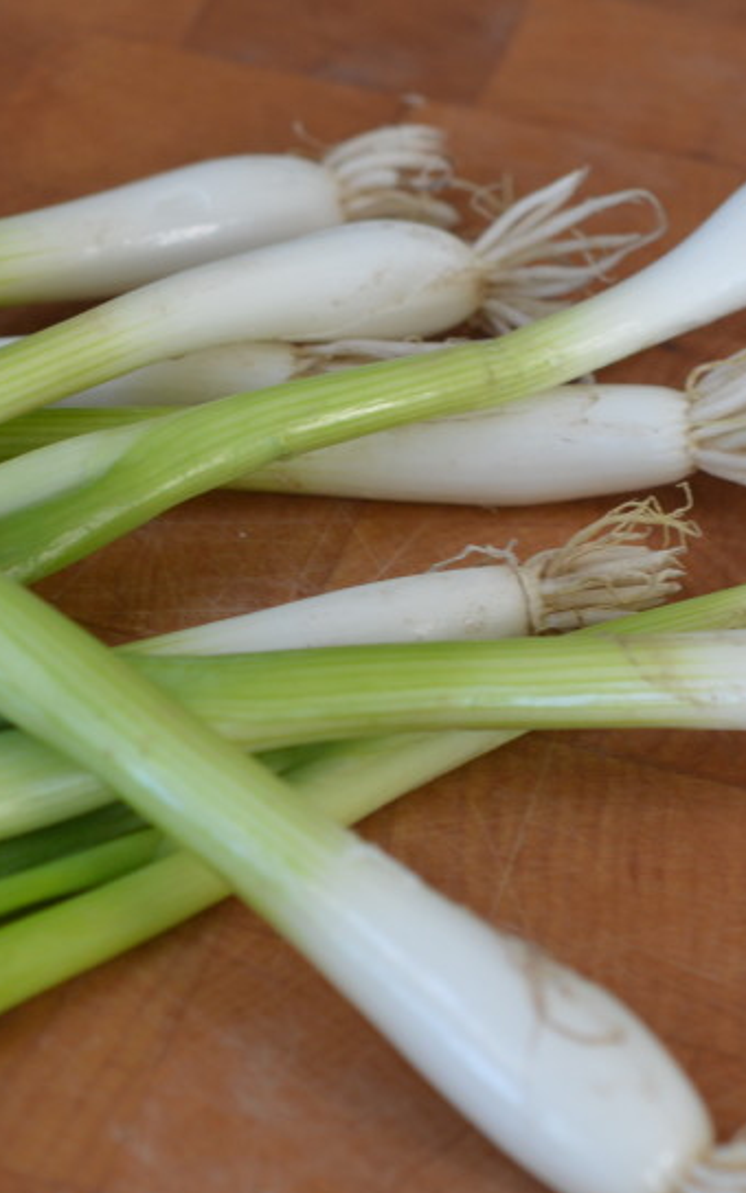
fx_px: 3741
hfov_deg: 11.3
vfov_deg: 18.1
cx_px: 149
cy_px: 656
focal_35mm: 115
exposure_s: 1/100
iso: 400
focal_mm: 40
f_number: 5
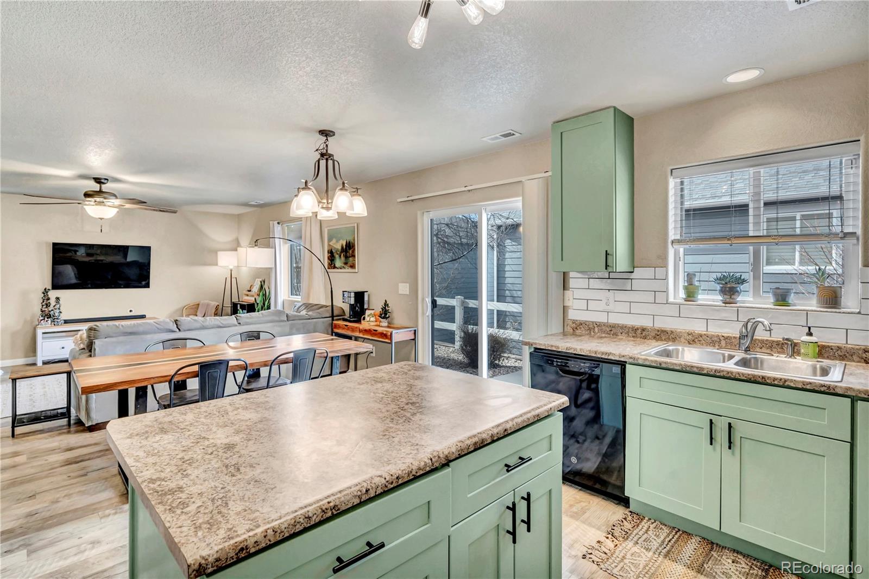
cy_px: 290
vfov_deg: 70.4
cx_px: 434
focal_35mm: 17
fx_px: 410
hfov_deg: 93.3
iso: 100
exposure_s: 1/25
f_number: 8
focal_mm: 17
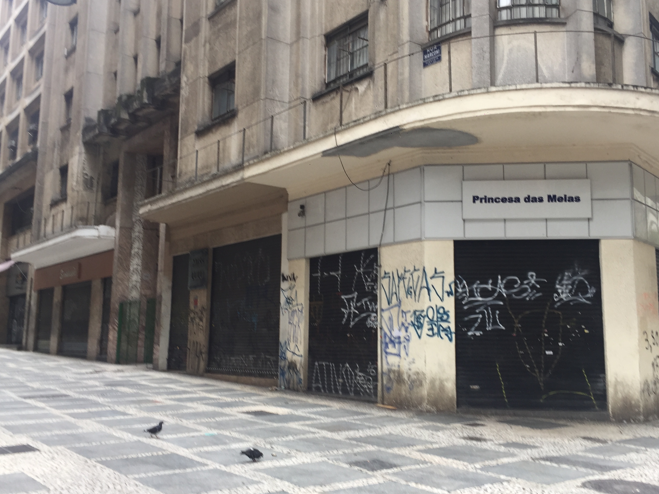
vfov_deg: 40.7
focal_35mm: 35
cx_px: 333
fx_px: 666
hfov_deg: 52.6
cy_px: 244
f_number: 2.2
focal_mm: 4.15
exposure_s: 1/60
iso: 32
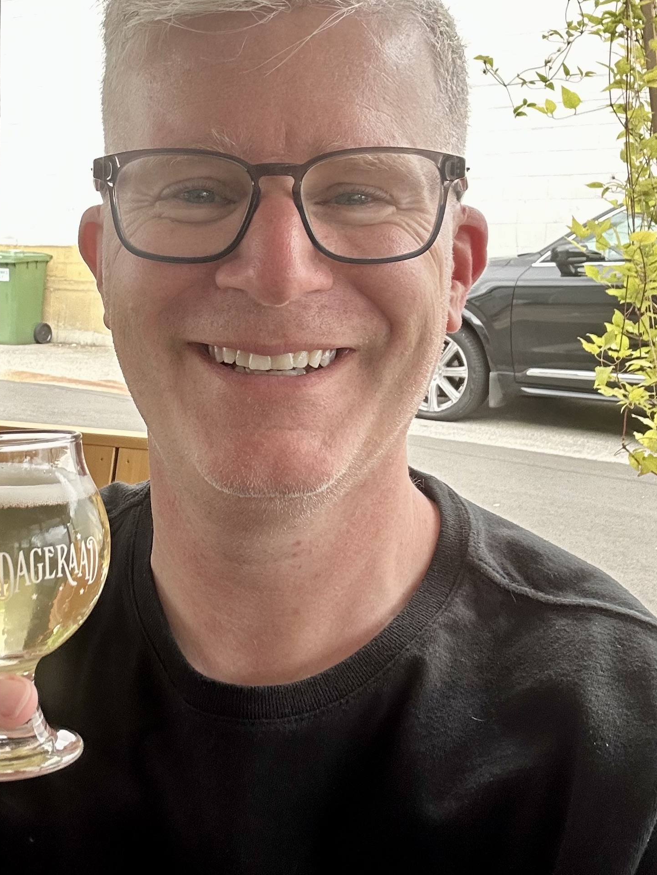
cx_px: 200
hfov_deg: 30.0
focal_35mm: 48
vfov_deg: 39.6
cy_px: 373
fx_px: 1214
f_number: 1.9
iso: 50
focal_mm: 2.69
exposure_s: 1/121
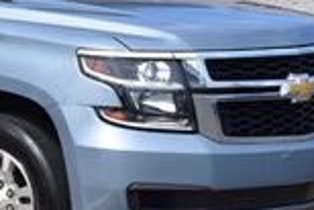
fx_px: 1633
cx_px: -298
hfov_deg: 10.2
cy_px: -6
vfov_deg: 7.3
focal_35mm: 187
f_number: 11
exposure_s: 1/400
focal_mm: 30
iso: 400
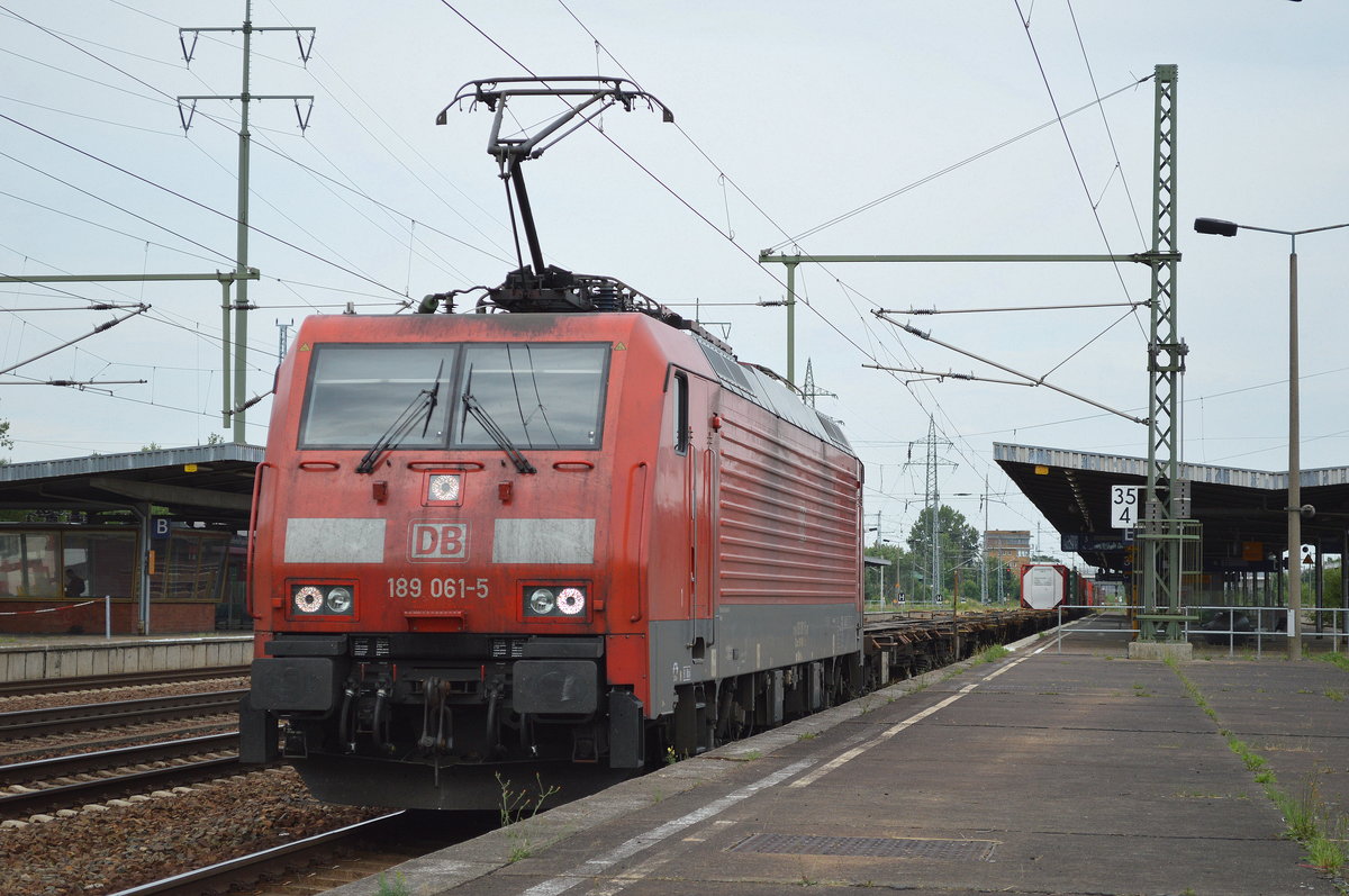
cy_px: 448
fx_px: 3088
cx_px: 674
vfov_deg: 16.5
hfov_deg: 24.6
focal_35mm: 82
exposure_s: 1/800
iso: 400
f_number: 5.6
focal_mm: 55
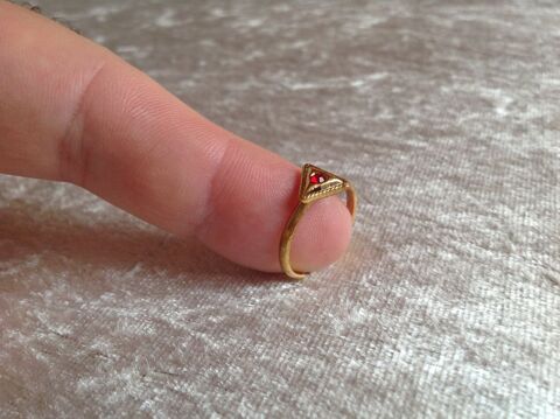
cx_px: 280
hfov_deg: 52.7
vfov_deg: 40.6
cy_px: 210
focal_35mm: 35
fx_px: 566
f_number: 2.4
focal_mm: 4.28
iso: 64
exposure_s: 1/24
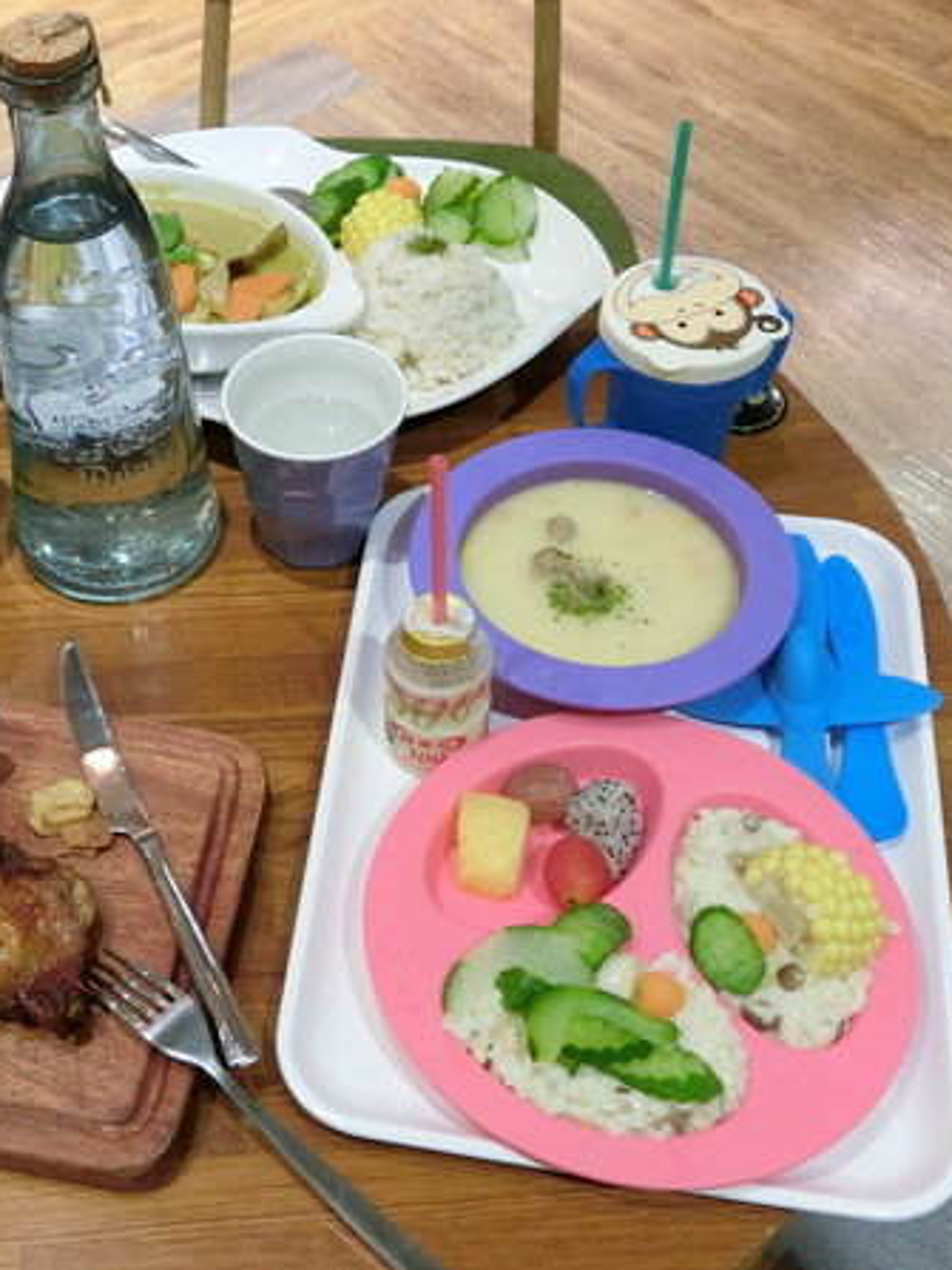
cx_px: 159
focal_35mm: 47
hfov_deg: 30.0
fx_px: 1724
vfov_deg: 40.4
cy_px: 634
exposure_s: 1/30
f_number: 3.2
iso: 400
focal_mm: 7.2
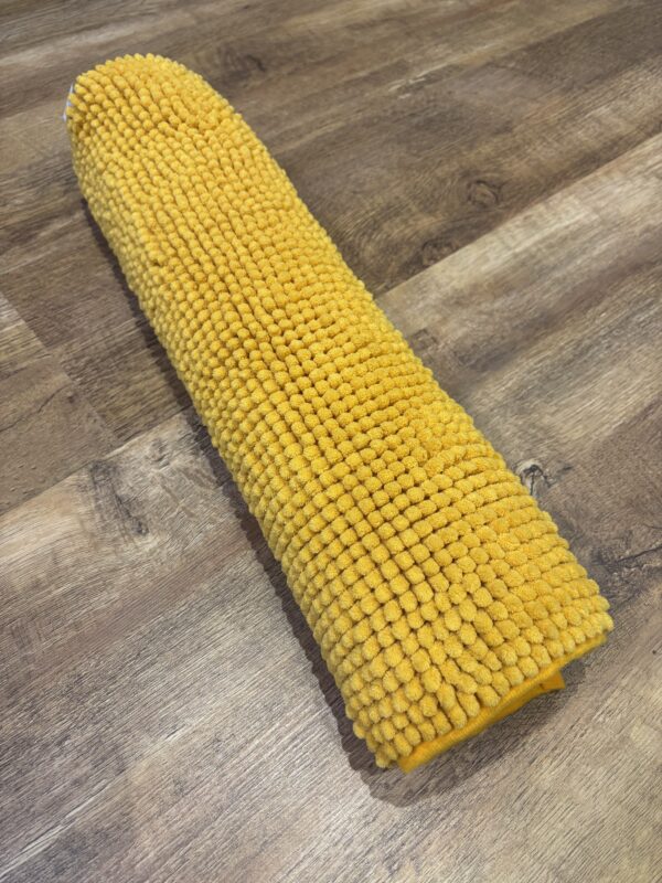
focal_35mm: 26
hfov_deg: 53.1
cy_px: 442
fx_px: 663
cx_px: 331
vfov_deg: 67.3
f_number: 1.6
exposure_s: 1/100
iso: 100
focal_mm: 5.96
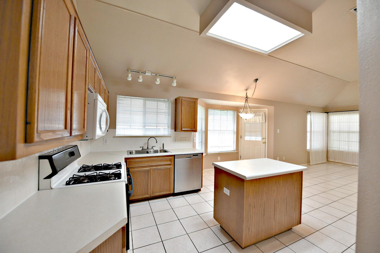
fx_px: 148
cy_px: 126
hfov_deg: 104.2
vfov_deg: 81.3
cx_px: 190
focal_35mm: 14
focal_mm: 14
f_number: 4
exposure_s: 1/60
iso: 400
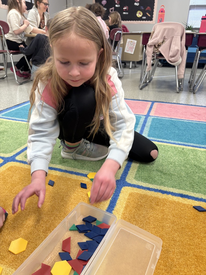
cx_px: 103
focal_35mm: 26
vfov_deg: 67.3
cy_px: 138
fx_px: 206
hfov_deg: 53.1
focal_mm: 5.96
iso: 100
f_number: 1.6
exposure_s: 1/60
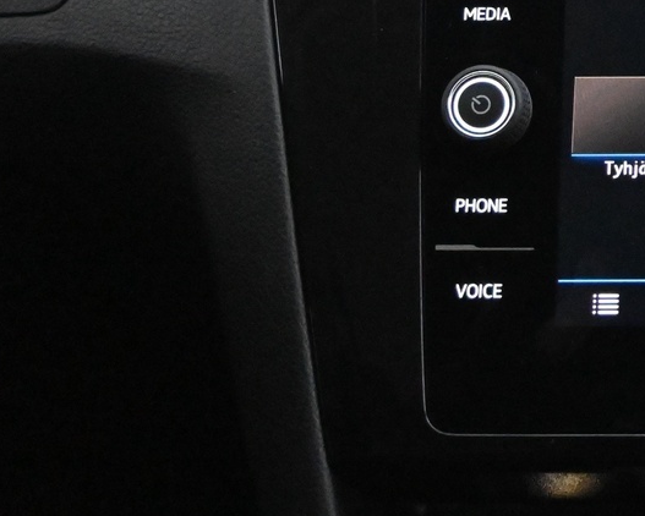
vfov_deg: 15.1
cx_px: 946
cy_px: -45
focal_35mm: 99
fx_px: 1899
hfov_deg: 17.5
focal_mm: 23
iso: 11400
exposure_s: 1/60
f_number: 4.2
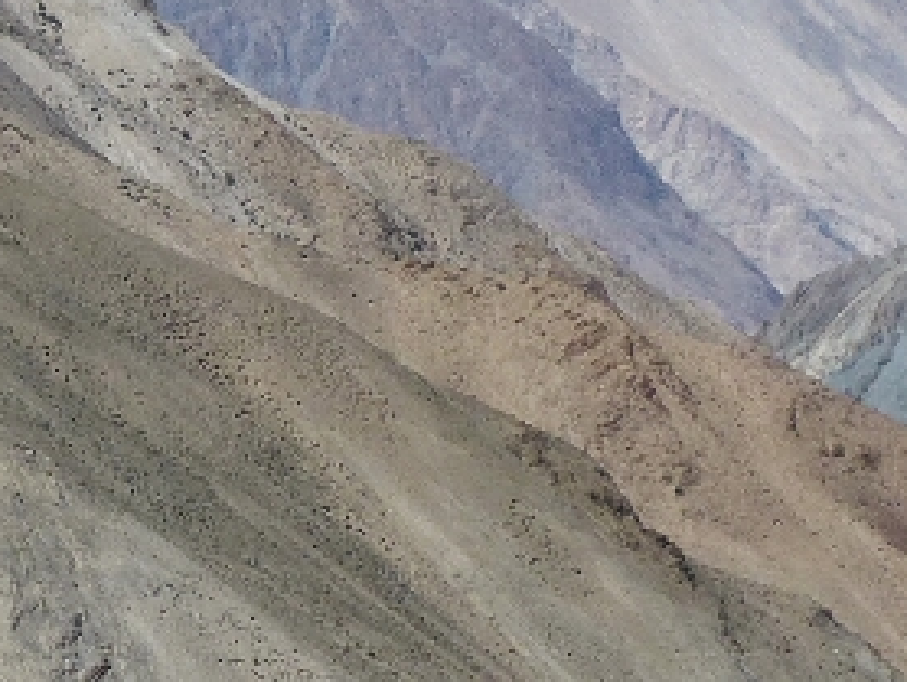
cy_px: 134
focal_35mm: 570
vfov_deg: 2.6
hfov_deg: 3.5
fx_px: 14948
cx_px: 786
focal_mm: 27.8
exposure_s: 1/400
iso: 100
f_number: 8
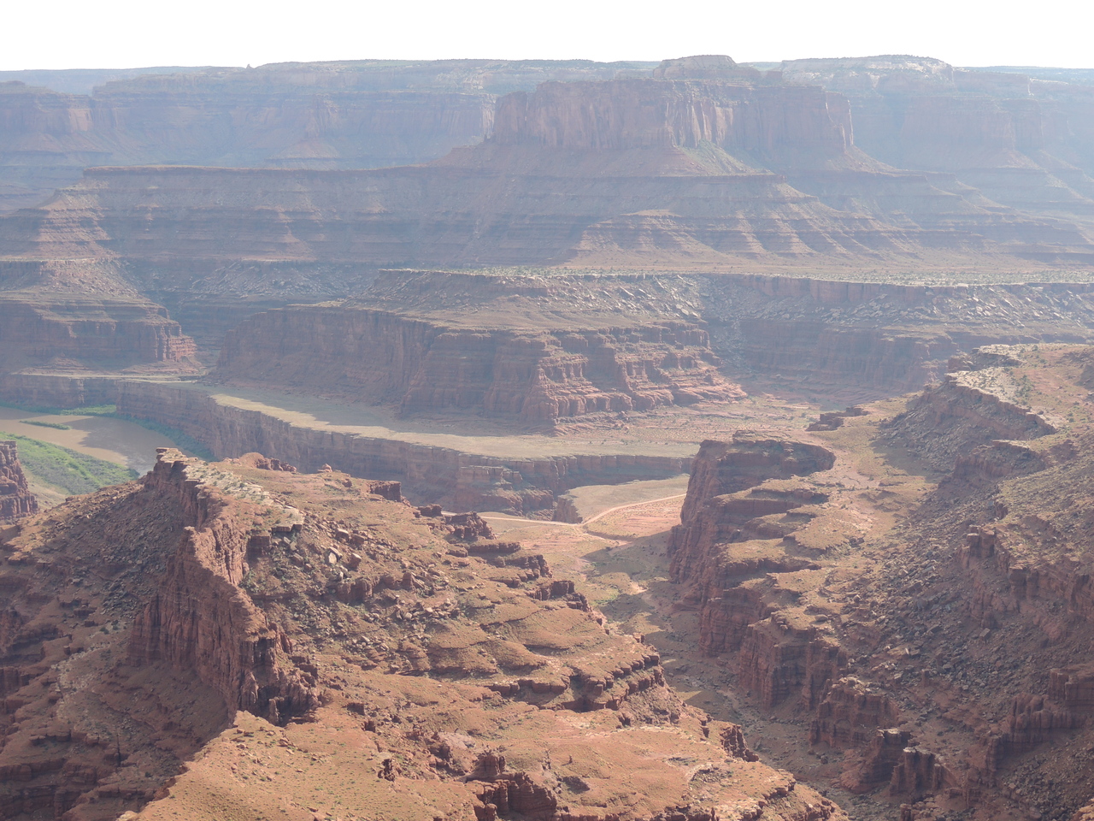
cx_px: 547
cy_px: 410
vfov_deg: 24.4
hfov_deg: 32.2
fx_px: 1896
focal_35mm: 60
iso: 100
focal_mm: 10.7
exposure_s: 1/320
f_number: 3.7
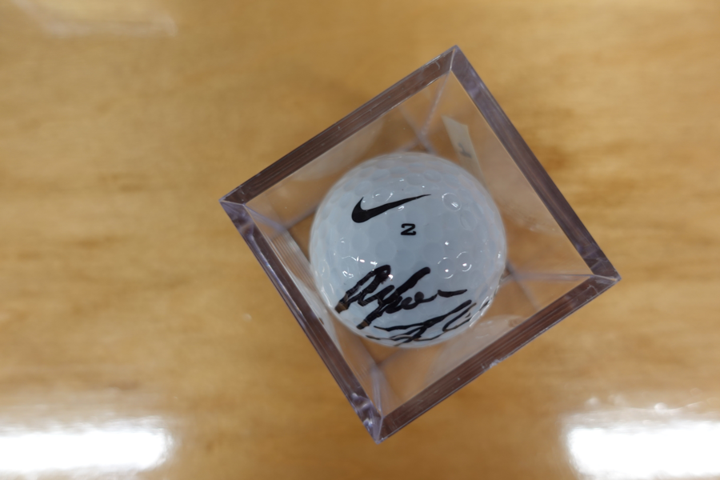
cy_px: 240
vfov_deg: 53.1
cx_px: 360
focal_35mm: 24
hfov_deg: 73.7
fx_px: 480
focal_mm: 9.4
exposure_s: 1/30
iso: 125
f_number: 2.2
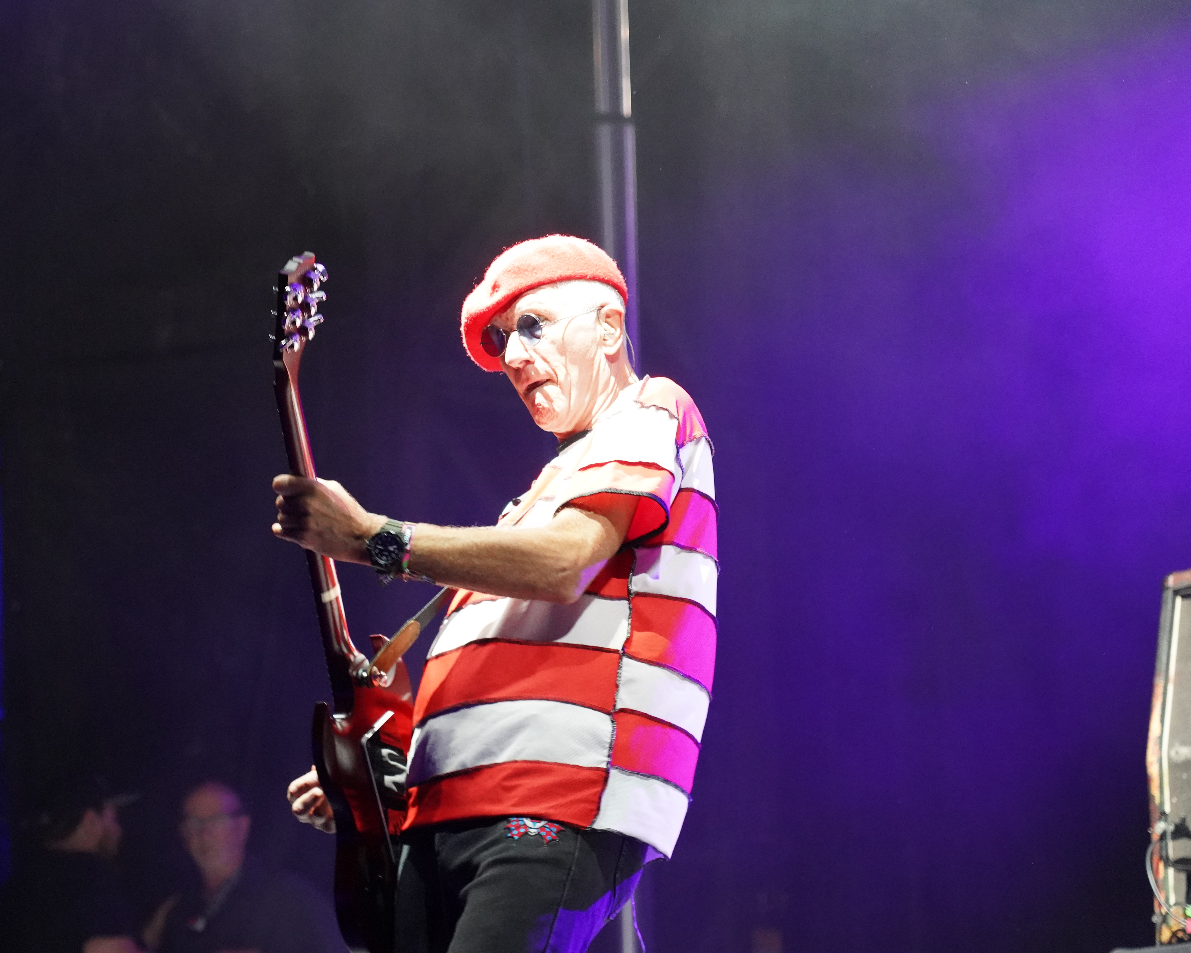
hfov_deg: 16.2
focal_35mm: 119
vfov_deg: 13.0
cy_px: 474
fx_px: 4195
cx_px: 536
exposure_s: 1/160
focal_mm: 105
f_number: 4
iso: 8000
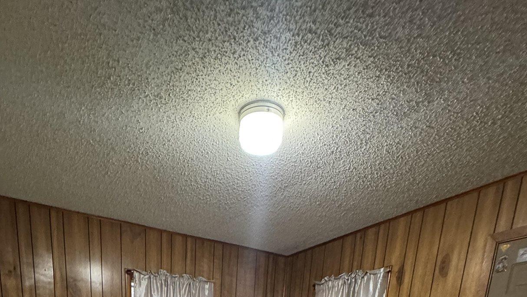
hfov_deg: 65.5
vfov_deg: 25.5
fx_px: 405
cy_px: 480
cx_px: 215
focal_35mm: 29
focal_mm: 2.22
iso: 800
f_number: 2.2
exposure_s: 1/60
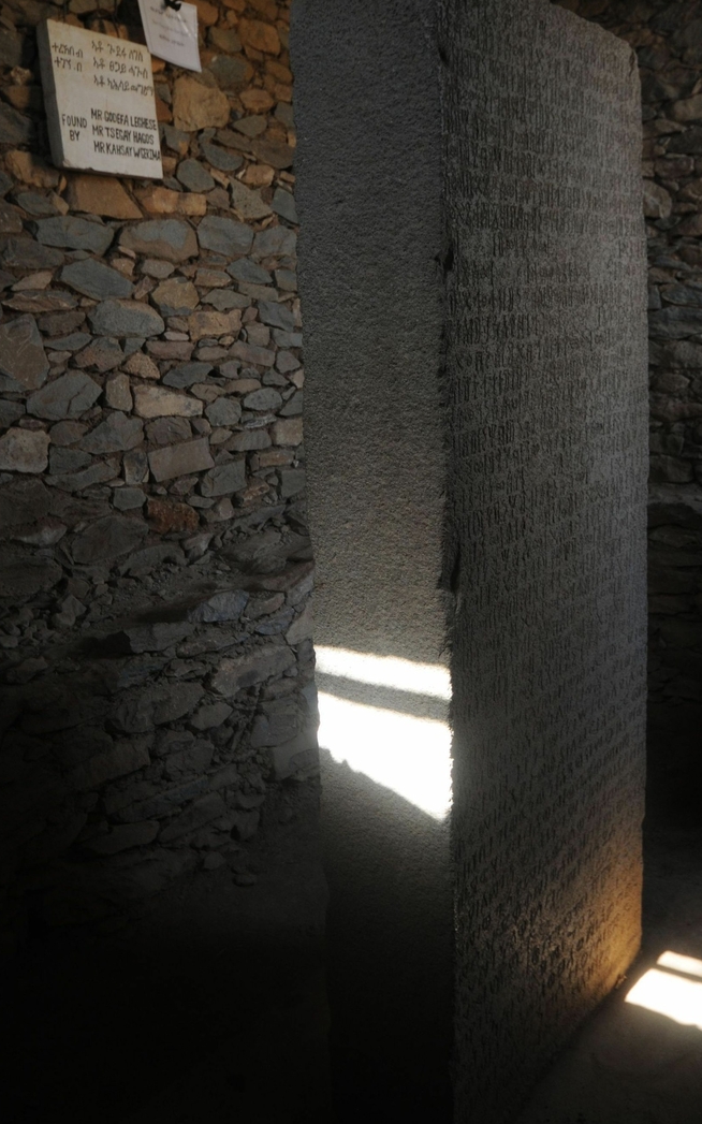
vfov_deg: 55.2
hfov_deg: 36.3
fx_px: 1072
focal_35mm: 35
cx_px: 369
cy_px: 494
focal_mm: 20
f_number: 5.6
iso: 360
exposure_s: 1/30
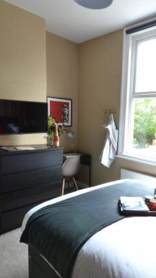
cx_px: 125
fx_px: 177
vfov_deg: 76.3
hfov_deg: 45.3
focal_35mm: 24
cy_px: 141
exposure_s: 1/3
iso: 800
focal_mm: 10
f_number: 18
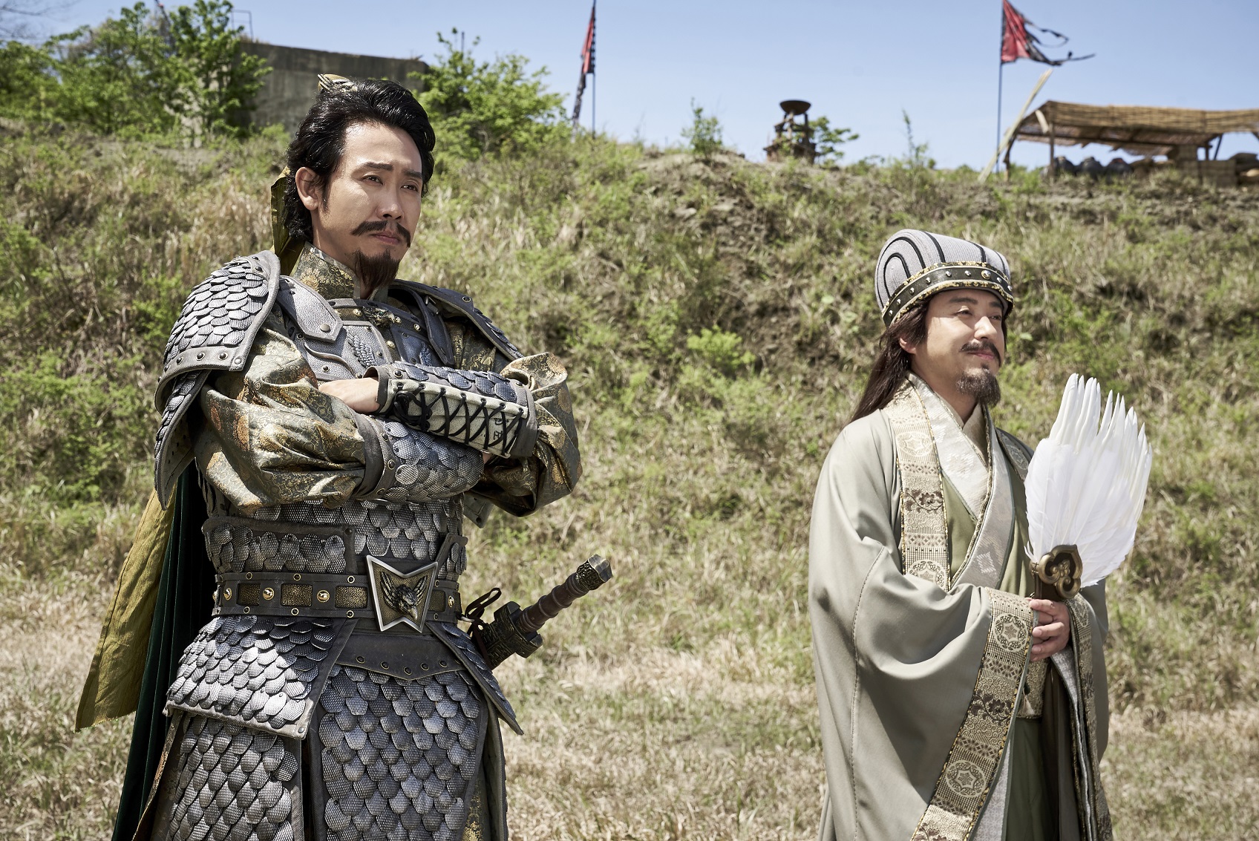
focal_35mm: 50
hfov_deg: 39.6
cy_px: 420
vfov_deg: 27.0
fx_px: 1750
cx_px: 630
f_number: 9
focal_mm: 50
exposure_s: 1/250
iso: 100
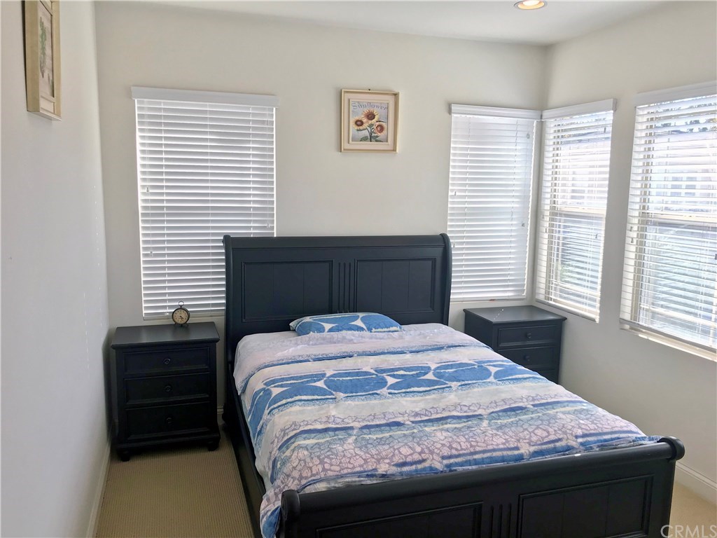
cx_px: 358
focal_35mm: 28
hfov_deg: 63.4
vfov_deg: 49.7
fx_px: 580
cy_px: 269
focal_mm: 3.99
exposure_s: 1/171
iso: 20
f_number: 1.8
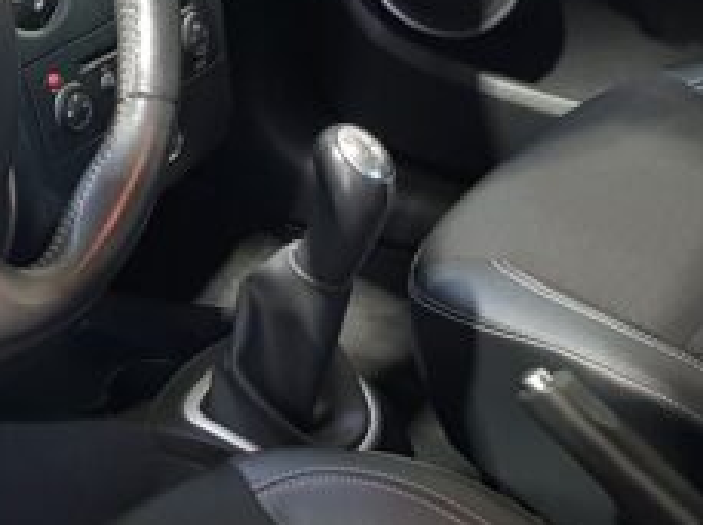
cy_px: 384
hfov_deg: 21.2
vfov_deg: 16.1
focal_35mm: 91
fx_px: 1845
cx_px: 117
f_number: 1.7
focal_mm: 4.2
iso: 250
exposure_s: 1/10
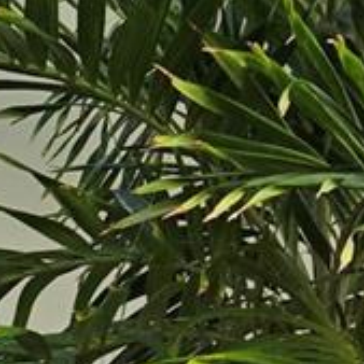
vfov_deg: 11.9
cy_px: 429
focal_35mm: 144
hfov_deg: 10.7
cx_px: -437
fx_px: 1713
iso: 40
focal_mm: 5.4
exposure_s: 1/120
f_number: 1.8
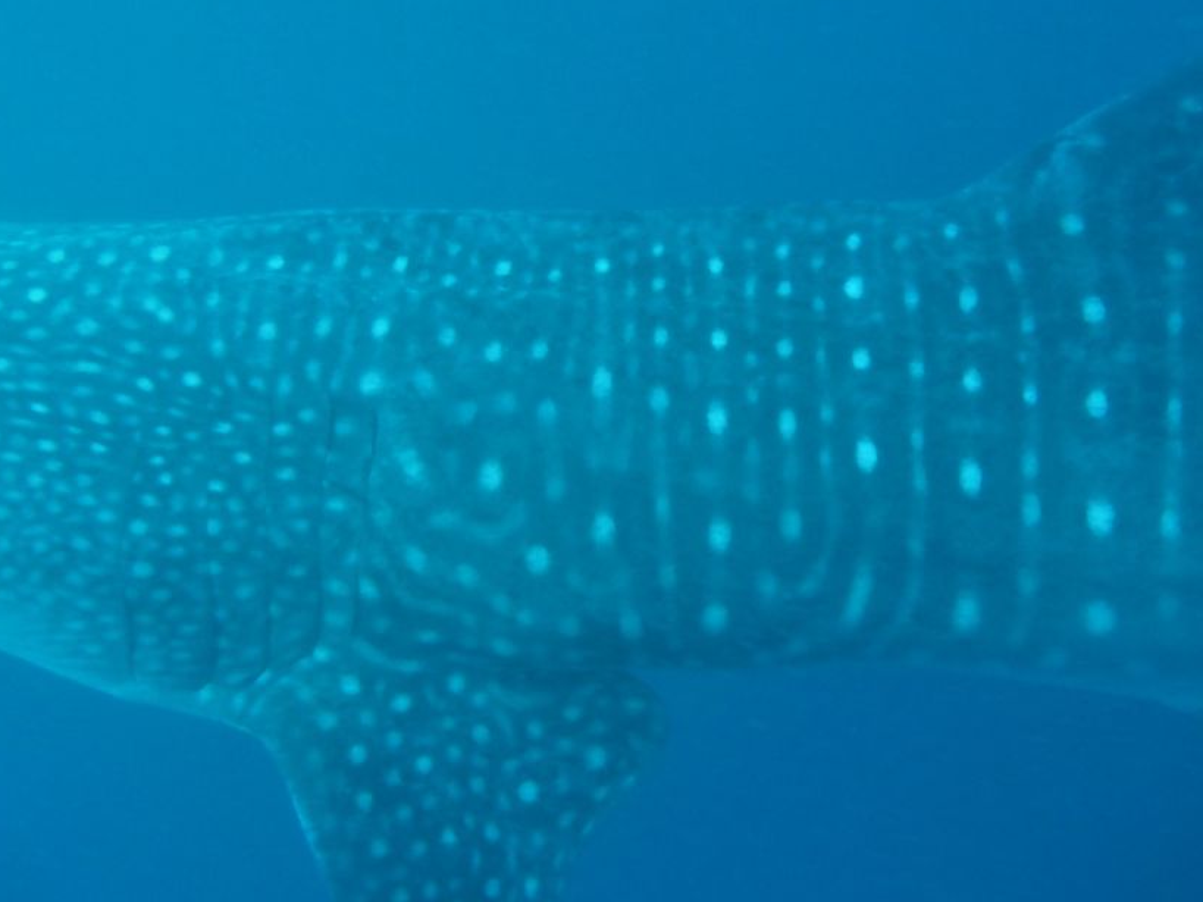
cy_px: 410
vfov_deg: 40.7
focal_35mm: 35
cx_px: 571
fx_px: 1216
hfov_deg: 52.6
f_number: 3.3
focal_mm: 4.9
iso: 200
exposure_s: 1/125
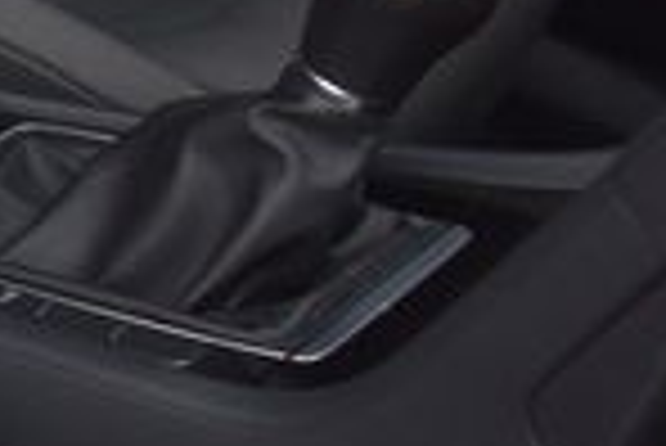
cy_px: -252
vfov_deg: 8.1
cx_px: -1593
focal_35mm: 166
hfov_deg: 8.9
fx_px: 3074
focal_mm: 24
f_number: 5.6
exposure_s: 1/125
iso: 500
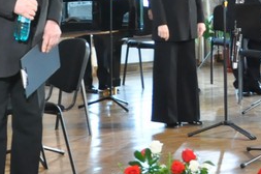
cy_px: -24
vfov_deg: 9.1
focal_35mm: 149
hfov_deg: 13.8
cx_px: 110
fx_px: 1082
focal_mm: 21
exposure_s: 1/50
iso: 1600
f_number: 4.5
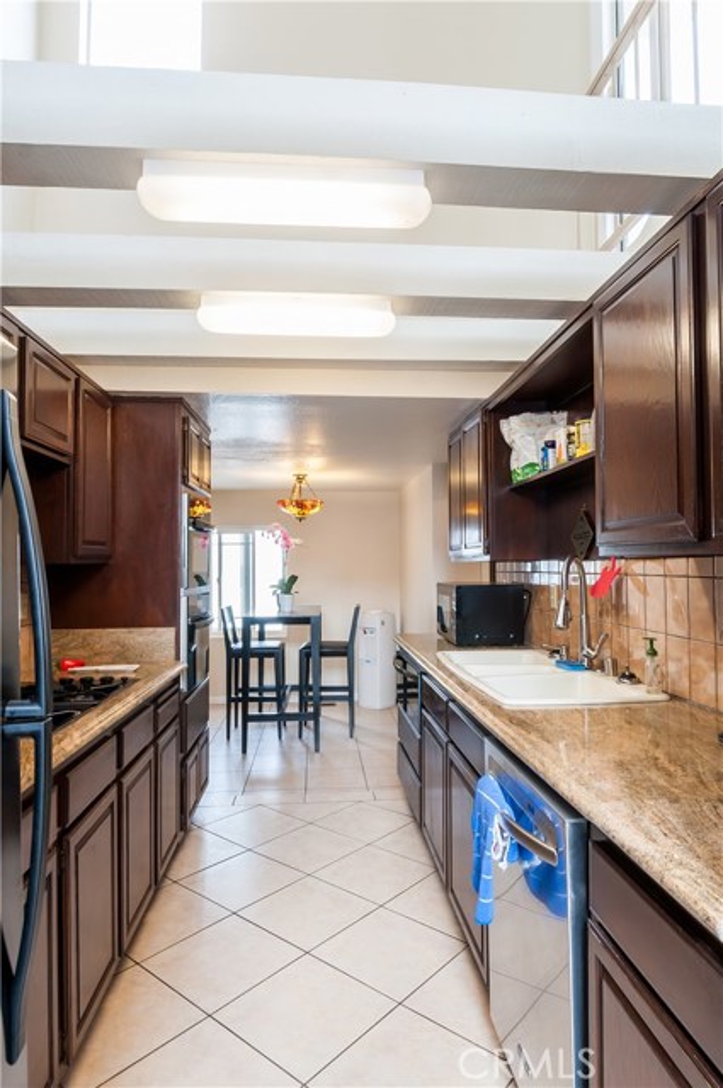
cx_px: 362
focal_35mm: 21
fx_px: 634
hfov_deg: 59.4
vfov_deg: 81.3
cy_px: 544
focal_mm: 14
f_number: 10
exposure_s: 1/10
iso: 200
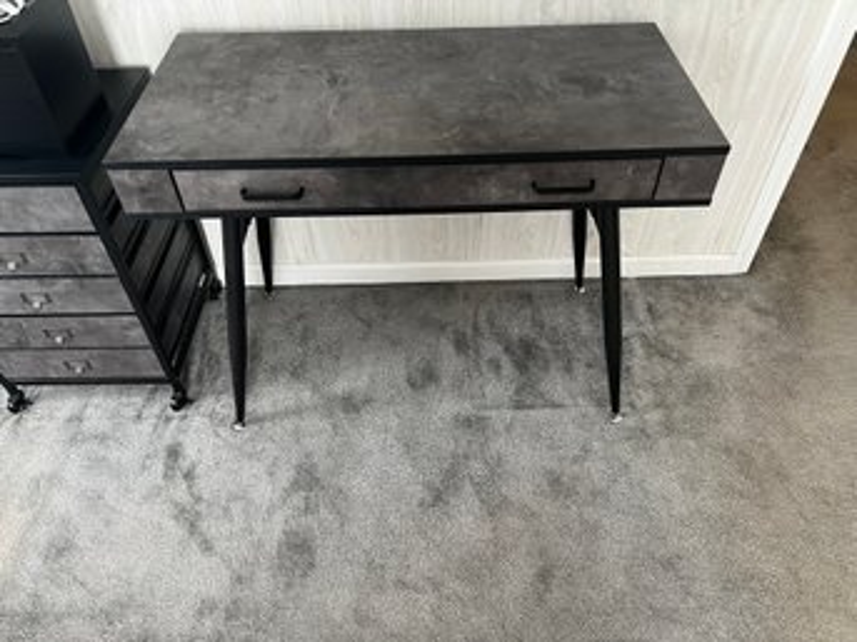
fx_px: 643
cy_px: 321
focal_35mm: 26
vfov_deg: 53.0
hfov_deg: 67.3
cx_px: 428
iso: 160
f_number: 1.5
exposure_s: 1/60
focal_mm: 5.7
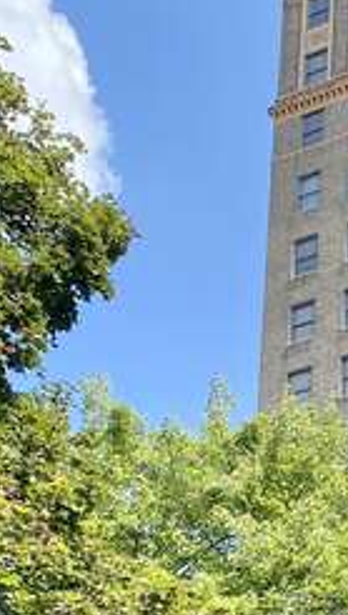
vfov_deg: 22.6
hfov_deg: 12.4
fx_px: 1504
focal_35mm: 92
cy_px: 542
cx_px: 548
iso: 32
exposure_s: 1/1395
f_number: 1.8
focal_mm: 4.25
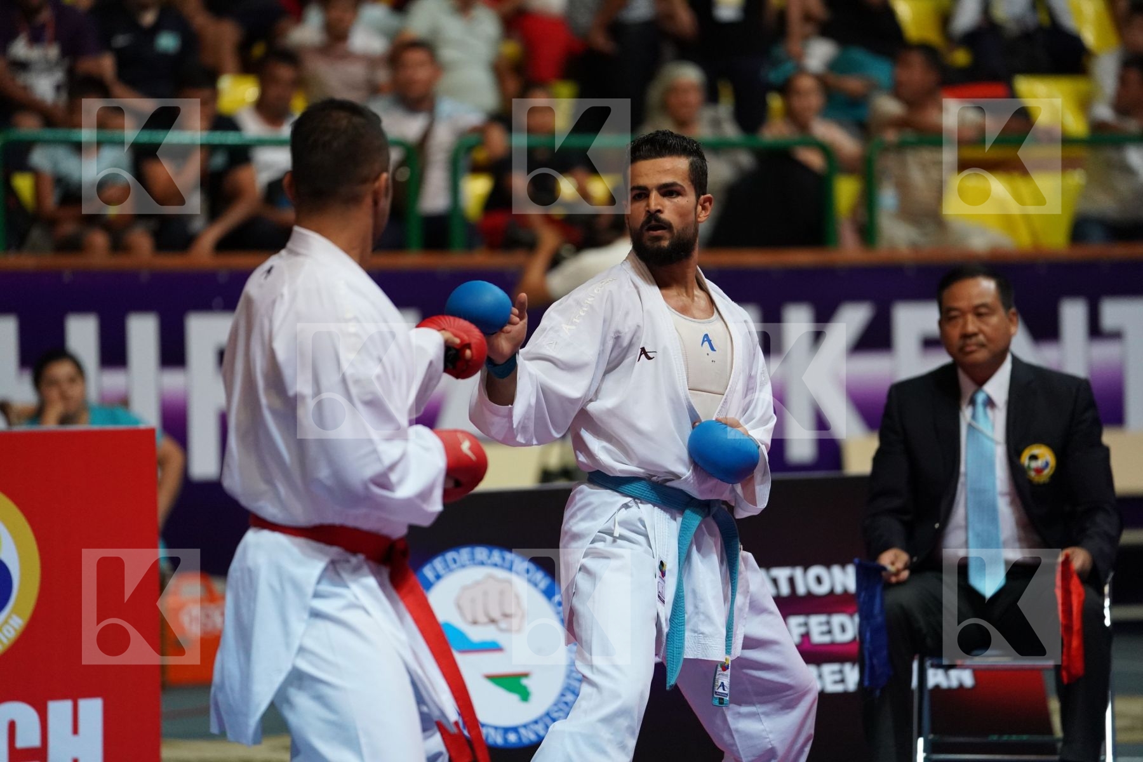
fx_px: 6350
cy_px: 381
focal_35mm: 200
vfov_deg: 6.9
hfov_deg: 10.3
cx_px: 572
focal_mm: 200
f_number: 2.8
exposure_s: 1/1000
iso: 4000
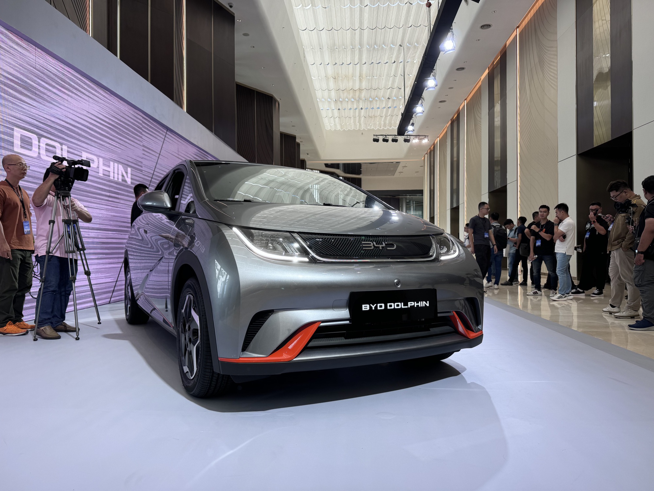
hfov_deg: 71.6
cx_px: 327
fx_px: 453
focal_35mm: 24
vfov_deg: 56.8
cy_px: 246
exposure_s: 1/149
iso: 64
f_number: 1.78
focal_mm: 6.76
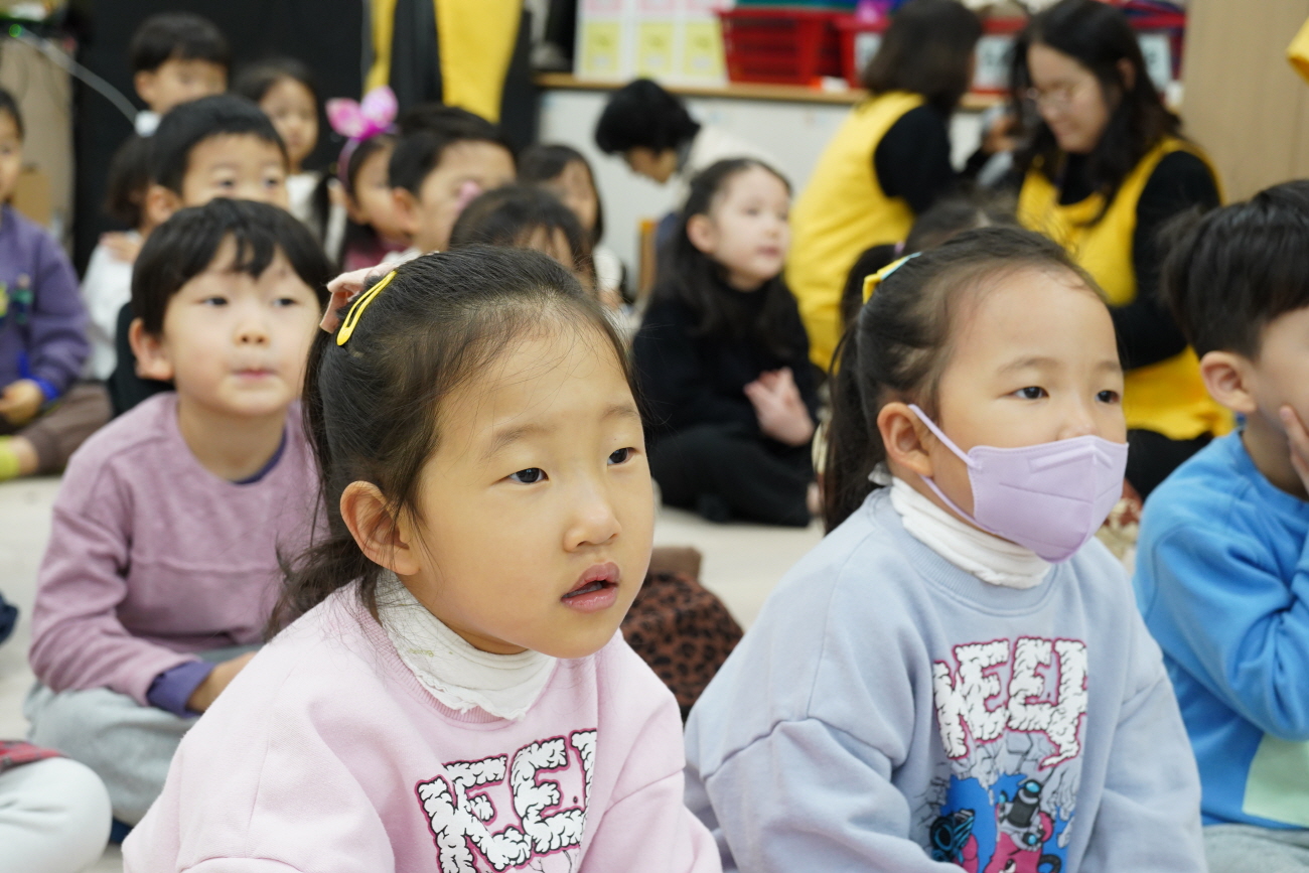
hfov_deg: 33.9
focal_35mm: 59
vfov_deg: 23.0
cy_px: 436
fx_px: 2145
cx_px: 654
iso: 2500
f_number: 7.1
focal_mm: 59
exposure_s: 1/50
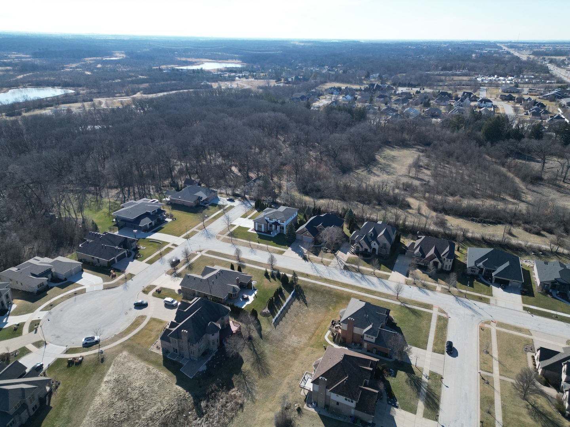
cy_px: 214
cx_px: 285
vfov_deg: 56.8
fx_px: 395
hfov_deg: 71.6
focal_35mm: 24
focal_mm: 6.72
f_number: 1.7
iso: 200
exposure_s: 1/2500
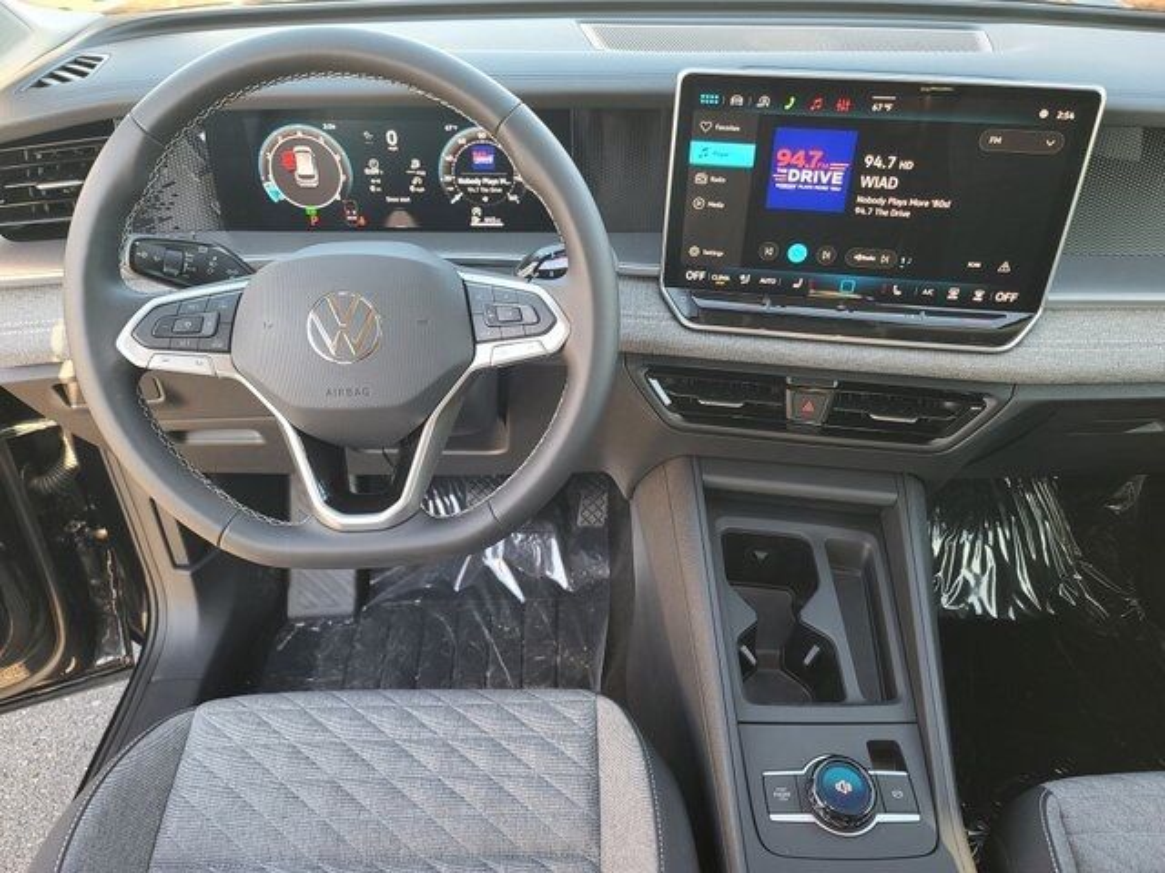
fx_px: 841
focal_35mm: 25
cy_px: 436
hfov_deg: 69.4
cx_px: 582
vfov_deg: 54.9
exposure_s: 1/60
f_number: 1.8
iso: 64
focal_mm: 7
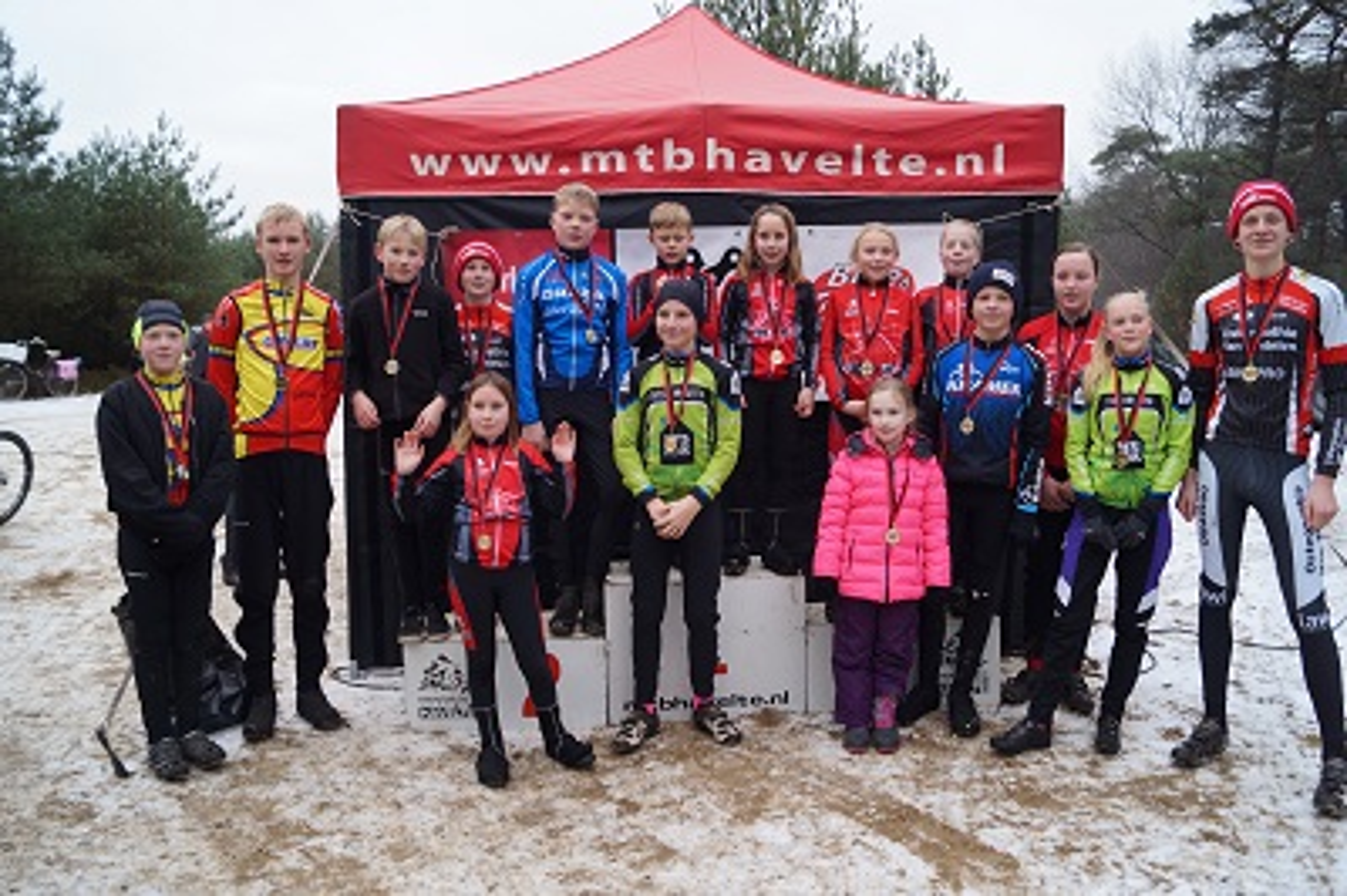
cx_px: 674
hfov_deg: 67.4
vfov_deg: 47.9
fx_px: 1009
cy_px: 448
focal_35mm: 27
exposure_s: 1/80
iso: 100
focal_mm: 18
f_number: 4.5
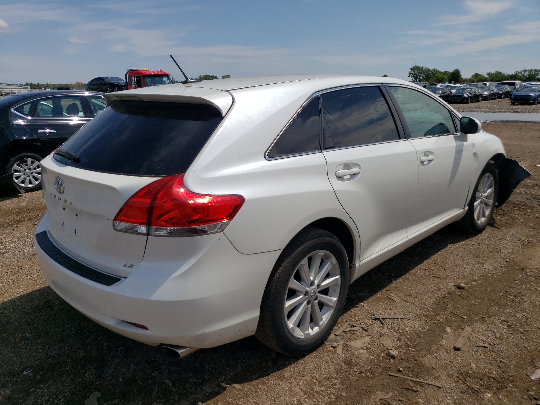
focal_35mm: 26
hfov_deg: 67.3
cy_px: 202
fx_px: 406
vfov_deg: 53.1
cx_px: 270
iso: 51
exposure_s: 1/10000
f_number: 1.5
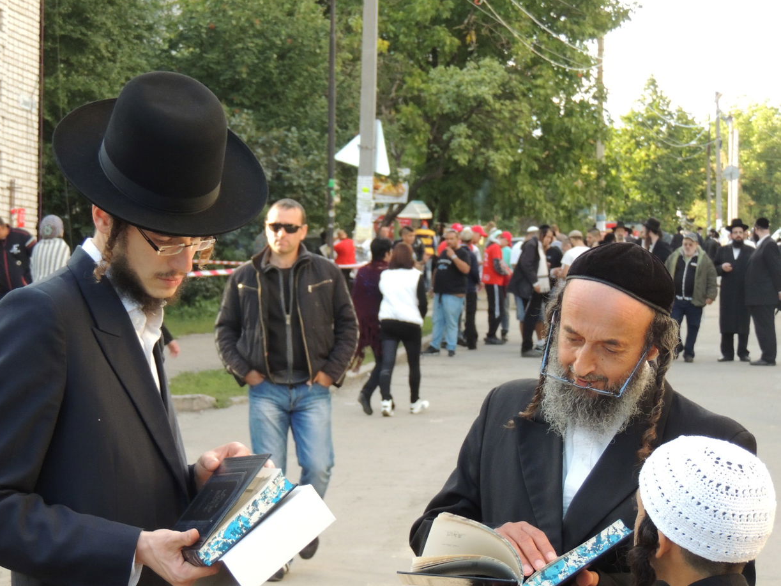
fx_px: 2324
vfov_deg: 14.4
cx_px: 335
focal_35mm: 103
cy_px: 328
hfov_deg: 19.1
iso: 400
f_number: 4.1
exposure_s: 1/200
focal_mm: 16
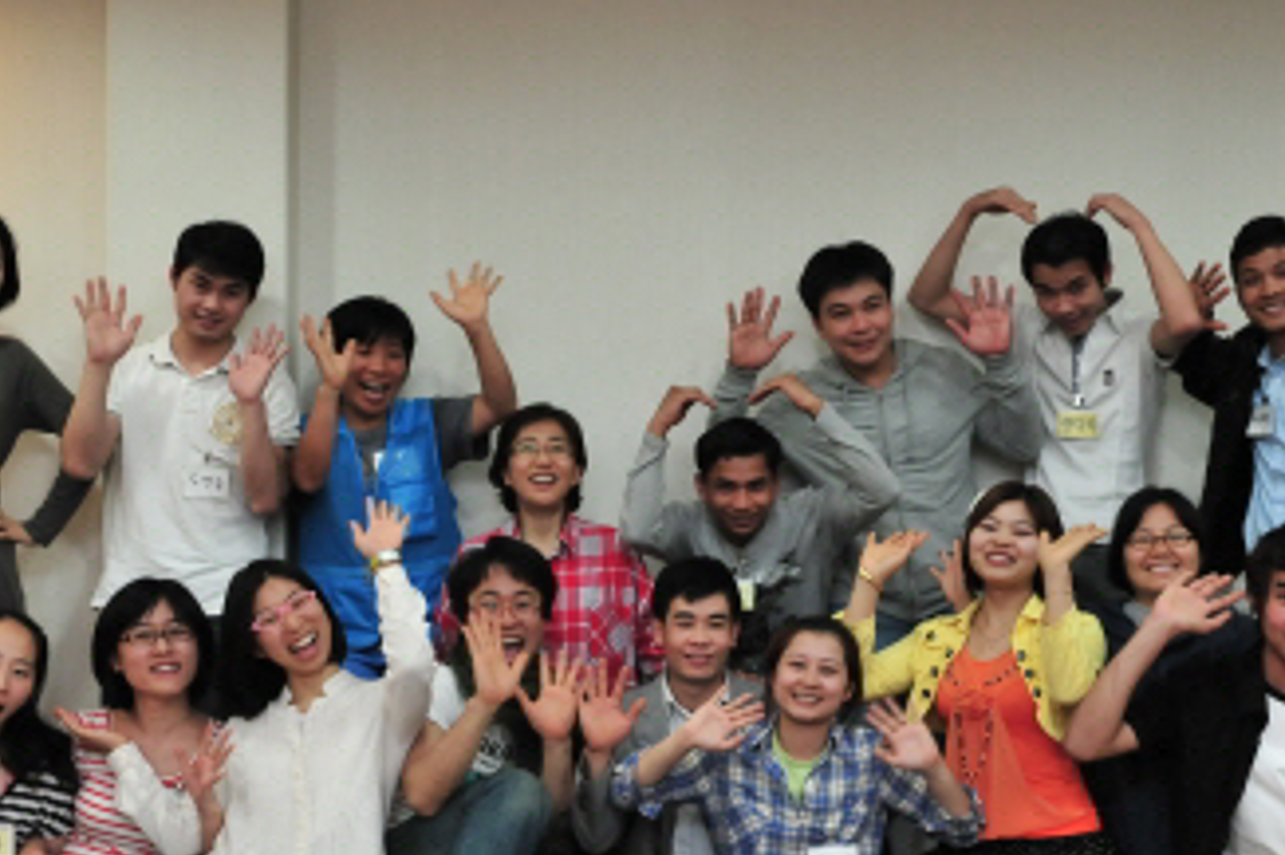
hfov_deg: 35.0
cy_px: 526
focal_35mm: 57
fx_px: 2033
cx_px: 765
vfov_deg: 23.7
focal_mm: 31
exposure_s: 1/125
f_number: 5
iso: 2000
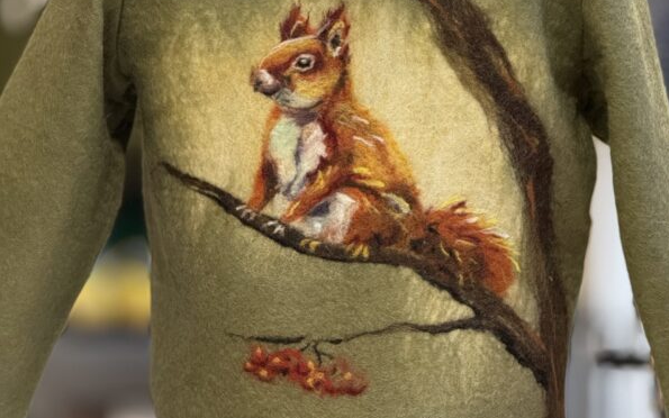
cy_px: 165
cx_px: 336
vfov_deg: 7.7
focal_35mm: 171
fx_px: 3118
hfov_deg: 12.2
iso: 320
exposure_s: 1/100
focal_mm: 15.66
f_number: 2.8
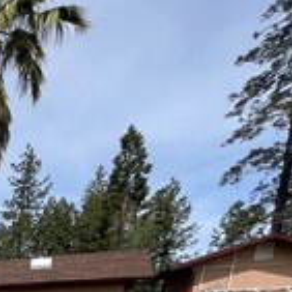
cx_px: -323
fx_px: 496
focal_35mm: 52
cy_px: 445
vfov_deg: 24.7
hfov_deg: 18.0
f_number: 1.8
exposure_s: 1/1698
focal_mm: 1.57
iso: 32
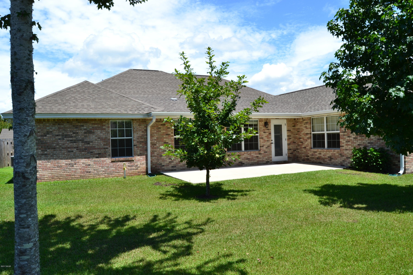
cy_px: 138
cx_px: 206
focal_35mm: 27
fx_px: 310
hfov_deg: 67.4
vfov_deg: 47.9
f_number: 11
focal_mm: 18
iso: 400
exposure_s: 1/400
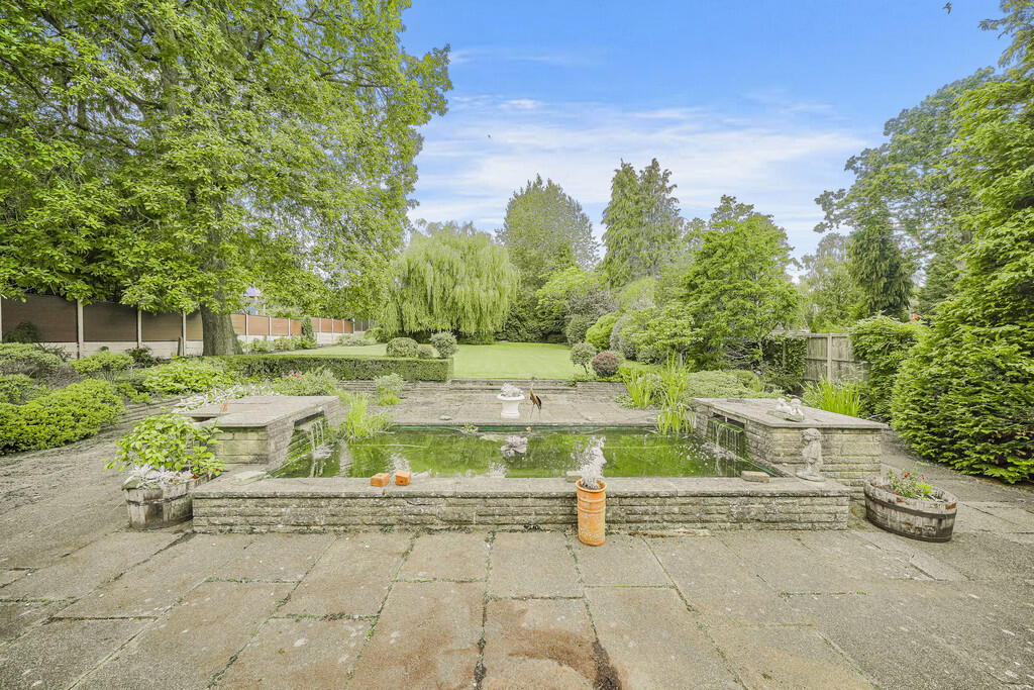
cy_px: 345
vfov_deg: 90.0
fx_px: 345
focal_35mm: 12
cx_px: 517
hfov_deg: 112.6
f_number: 8
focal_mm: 12
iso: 500
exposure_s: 1/200
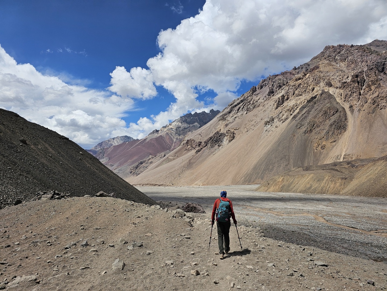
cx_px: 194
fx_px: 257
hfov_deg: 73.9
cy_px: 146
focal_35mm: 23
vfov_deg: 58.9
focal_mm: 6.3
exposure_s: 1/1632
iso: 10
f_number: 1.7
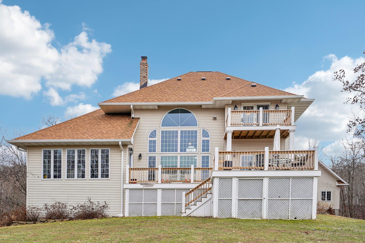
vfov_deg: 45.0
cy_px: 122
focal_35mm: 29
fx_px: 294
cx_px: 182
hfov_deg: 63.7
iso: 100
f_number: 8
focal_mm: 29
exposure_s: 1/160
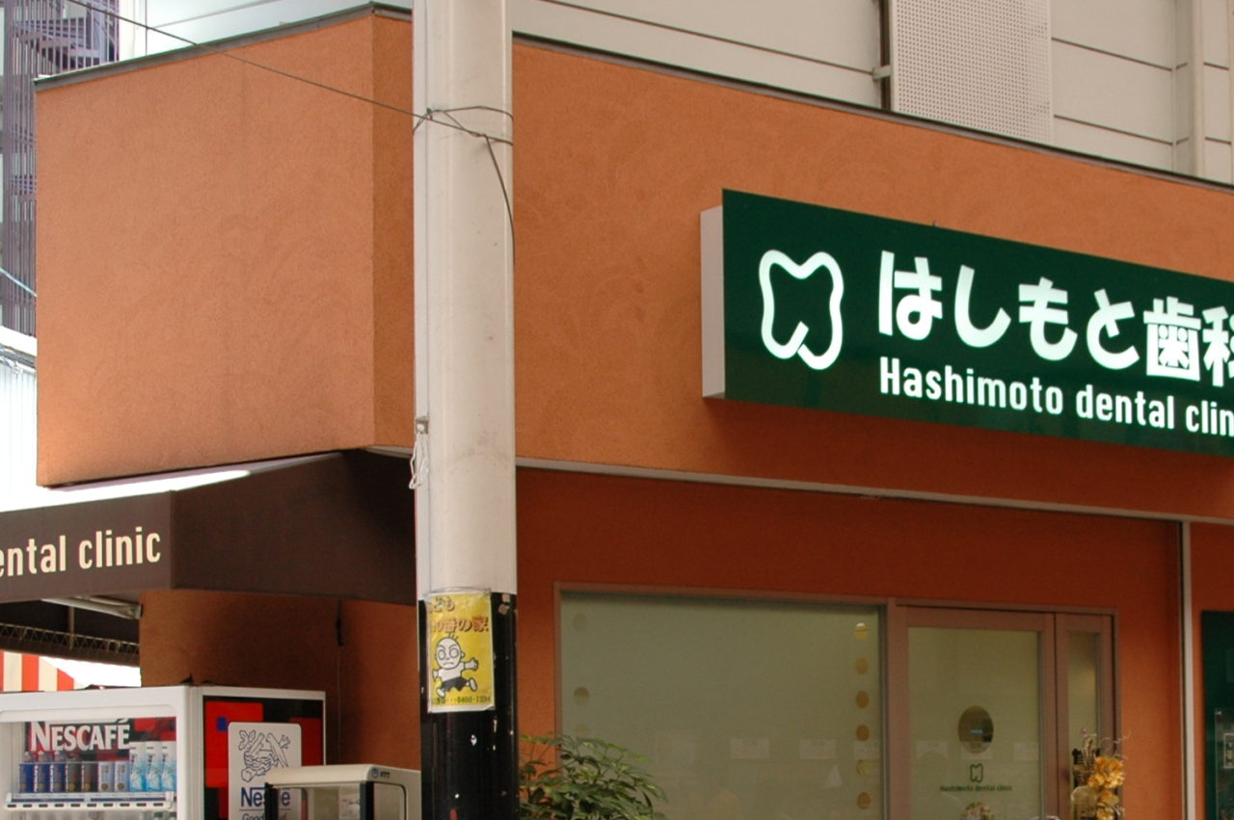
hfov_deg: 27.8
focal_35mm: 72
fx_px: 2466
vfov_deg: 18.6
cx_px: 879
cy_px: 731
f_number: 5
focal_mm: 24
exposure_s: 1/100
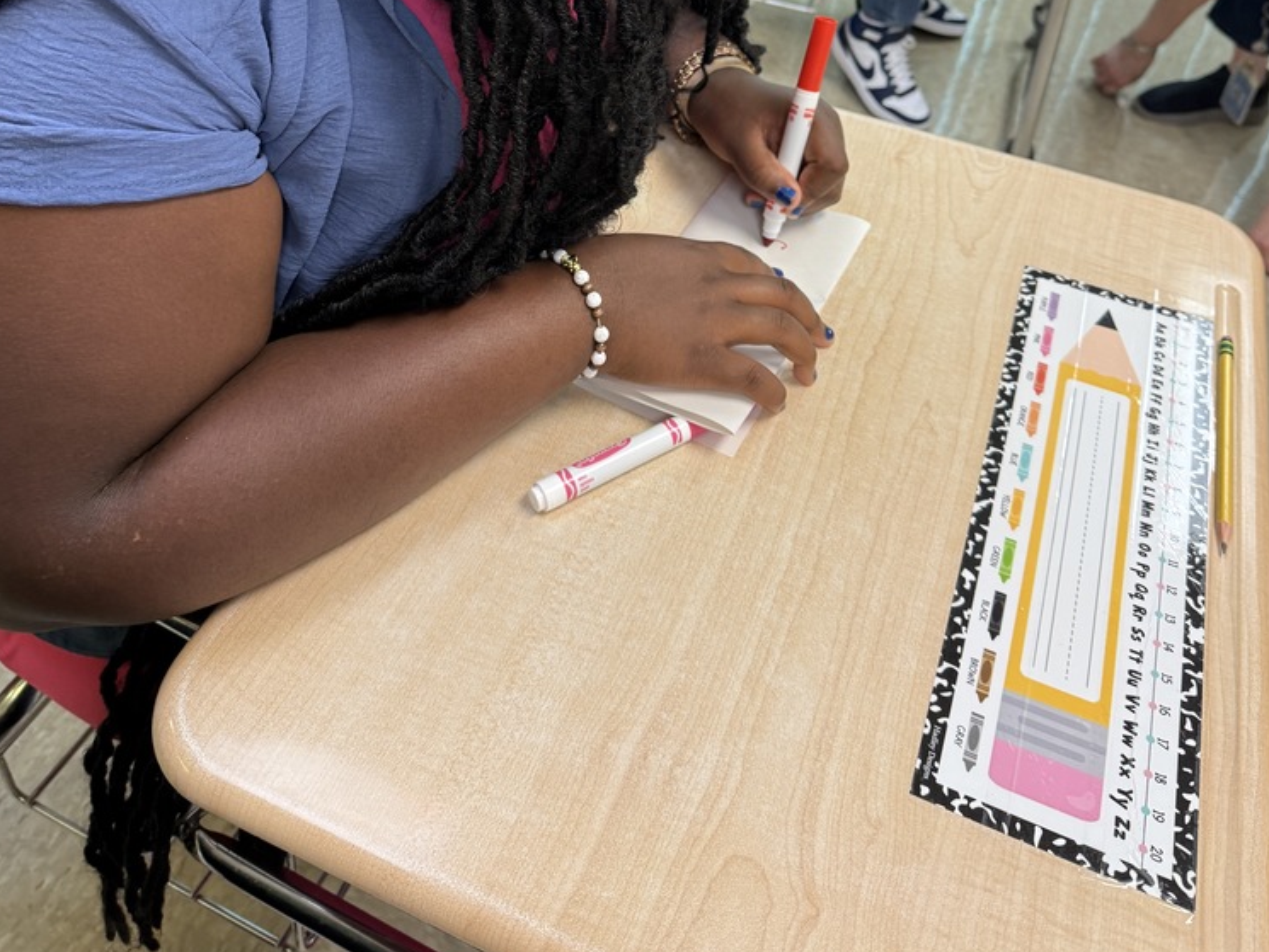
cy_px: 102
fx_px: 1210
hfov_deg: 55.3
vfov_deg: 39.9
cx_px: 635
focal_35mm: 33
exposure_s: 1/120
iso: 160
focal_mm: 6.76
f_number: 1.78
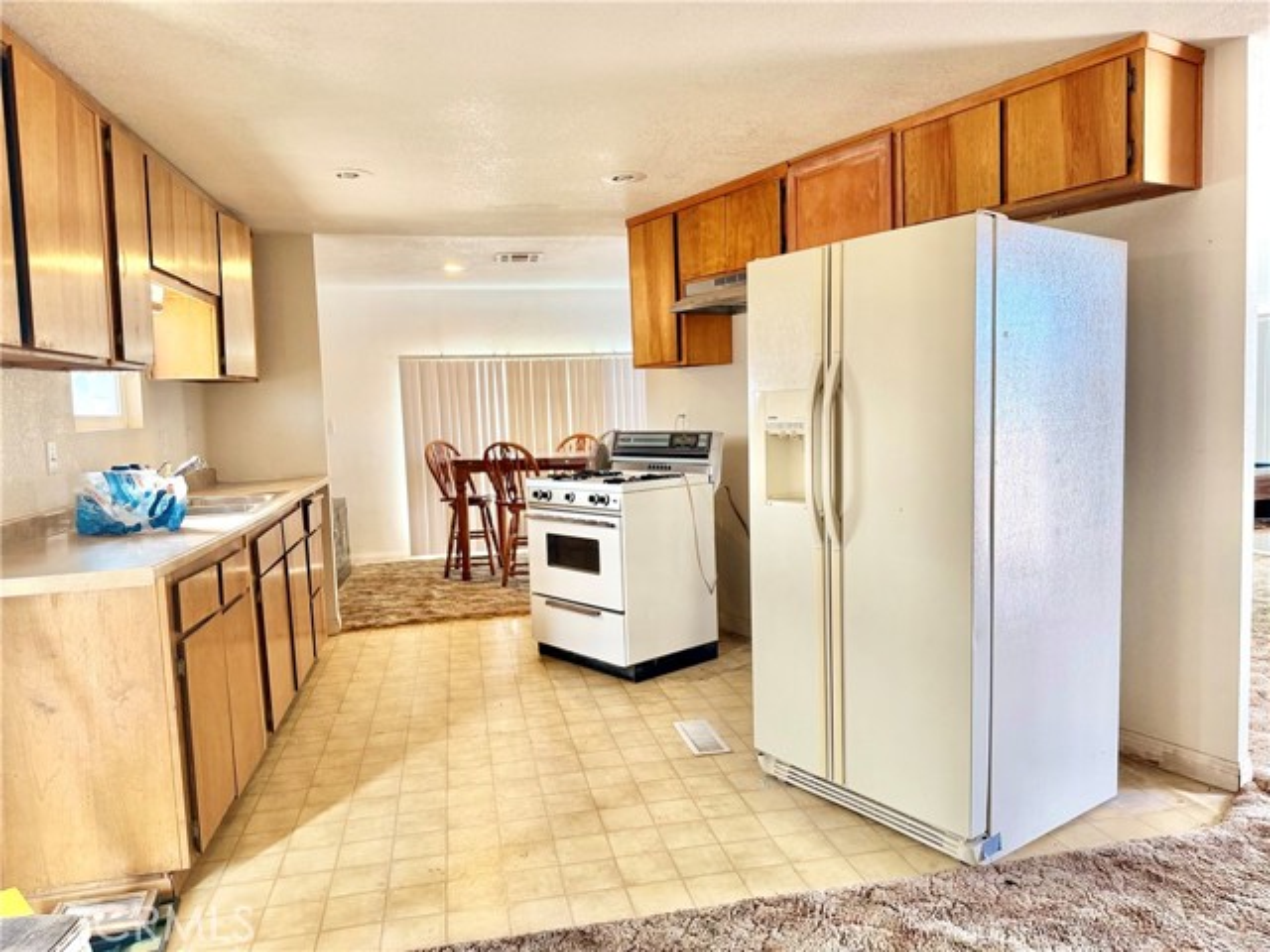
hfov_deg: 71.6
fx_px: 881
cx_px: 635
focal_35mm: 24
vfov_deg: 56.8
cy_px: 476
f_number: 1.78
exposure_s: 1/60
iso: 160
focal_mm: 6.76
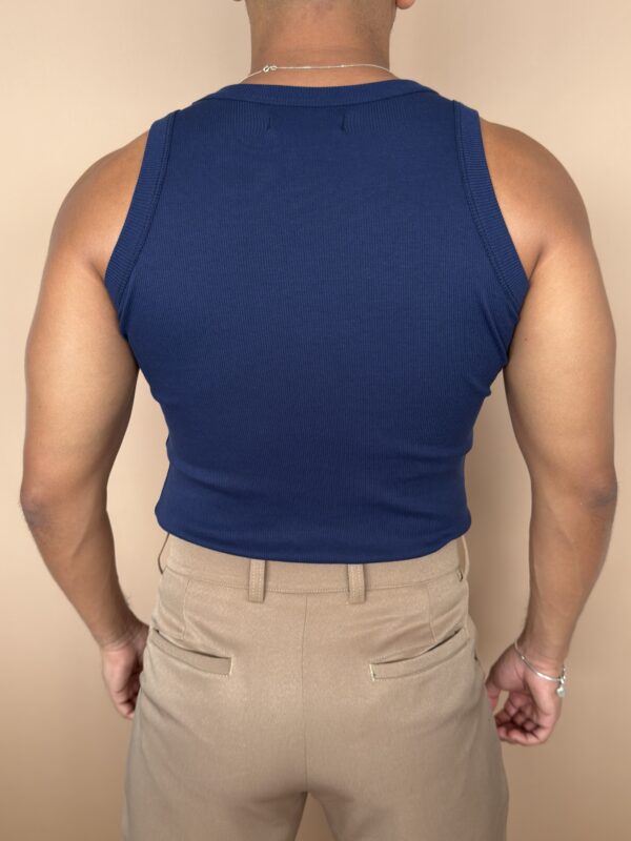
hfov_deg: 38.7
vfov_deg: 50.1
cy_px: 420
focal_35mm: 37
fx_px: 899
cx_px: 316
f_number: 1.78
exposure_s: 1/70
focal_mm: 6.76
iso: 100
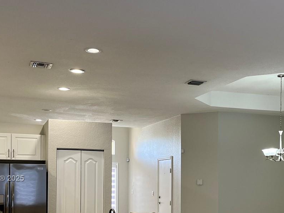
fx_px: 427
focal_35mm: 52
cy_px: 179
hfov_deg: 36.4
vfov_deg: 27.3
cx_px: 195
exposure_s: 1/120
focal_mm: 5.1
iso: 100
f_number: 1.6
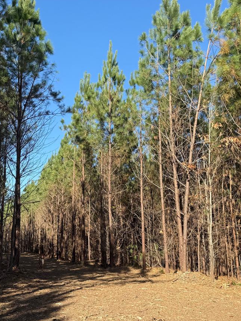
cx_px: 120
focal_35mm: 40
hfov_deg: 36.0
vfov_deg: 46.8
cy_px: 166
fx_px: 371
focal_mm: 6.76
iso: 80
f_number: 1.78
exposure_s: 1/1901
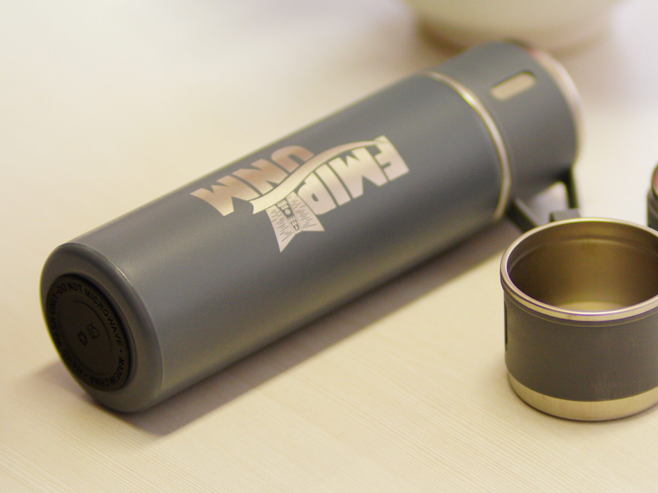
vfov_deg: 8.6
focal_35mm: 172
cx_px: 439
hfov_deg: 11.5
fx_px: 3263
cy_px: 216
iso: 800
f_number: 2
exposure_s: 1/250
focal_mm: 85
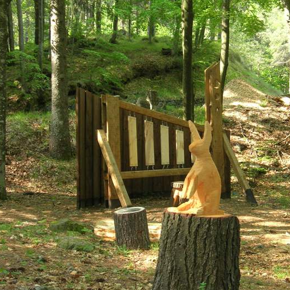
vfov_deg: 25.0
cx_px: 215
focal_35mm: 69
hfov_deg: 24.7
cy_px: 148
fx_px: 654
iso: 64
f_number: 3.2
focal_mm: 10.6
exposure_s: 1/68.2
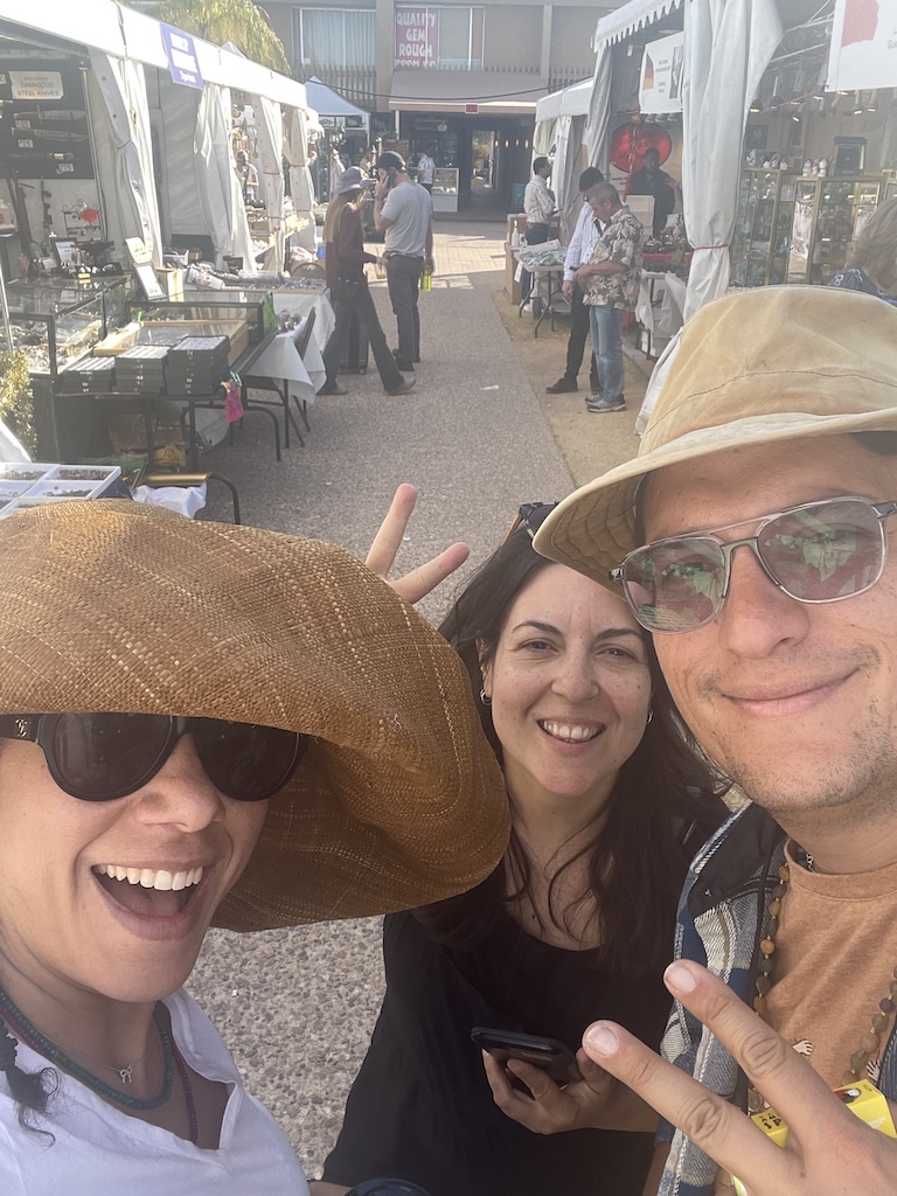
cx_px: 448
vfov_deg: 60.0
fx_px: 1037
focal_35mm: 30
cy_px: 598
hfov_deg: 46.8
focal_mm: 2.71
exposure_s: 1/132
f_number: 2.2
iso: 25
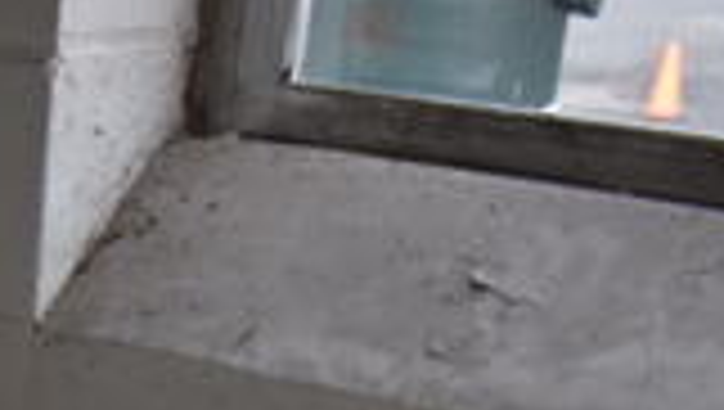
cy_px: 870
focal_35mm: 107
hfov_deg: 17.8
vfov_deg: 10.3
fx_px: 2057
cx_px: -369
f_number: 5
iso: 400
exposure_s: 1/250
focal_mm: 18
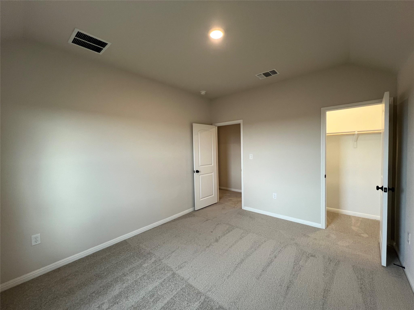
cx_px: 207
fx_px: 155
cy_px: 155
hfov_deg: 106.2
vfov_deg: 89.9
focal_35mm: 13
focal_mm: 1.57
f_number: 1.8
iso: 200
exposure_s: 1/120
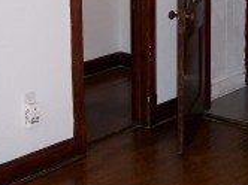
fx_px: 672
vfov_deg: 15.4
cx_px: 181
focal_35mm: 94
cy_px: 1
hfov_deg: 20.8
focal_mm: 8
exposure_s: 1/60
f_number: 2.8
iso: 140
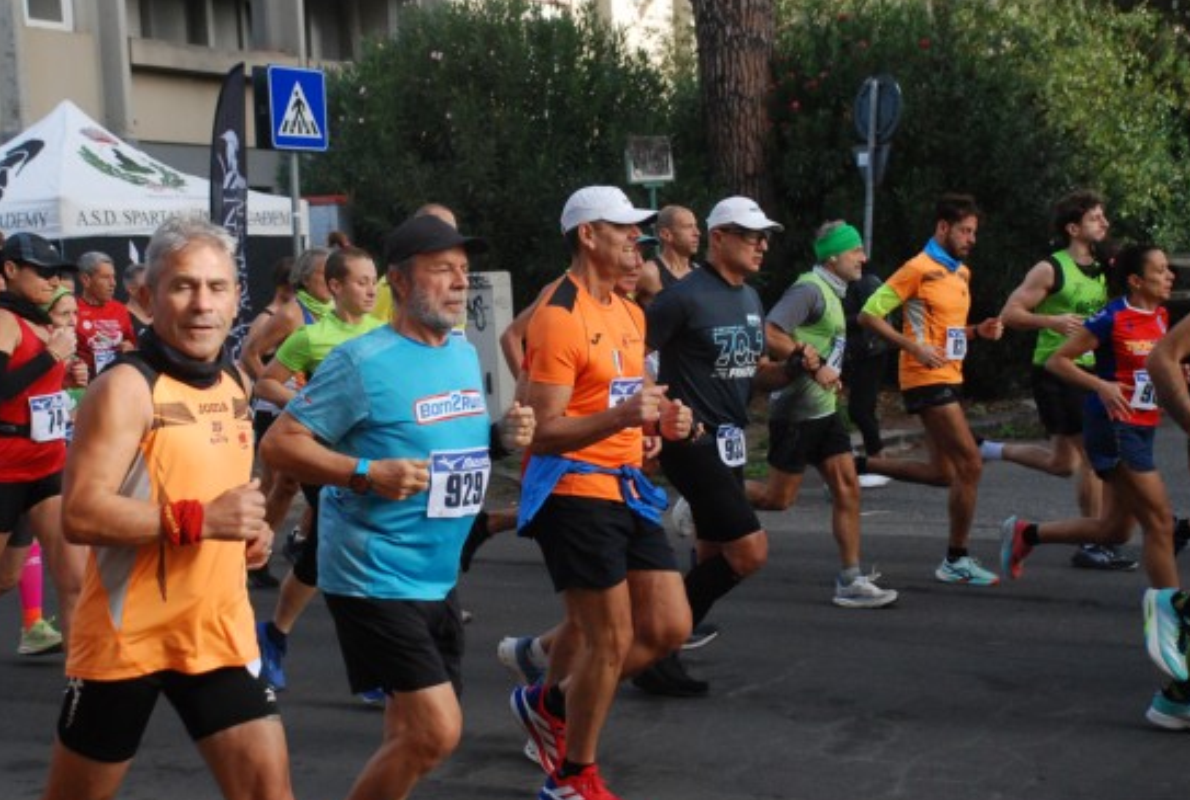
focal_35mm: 63
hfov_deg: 31.8
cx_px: 548
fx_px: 2088
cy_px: 398
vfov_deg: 21.7
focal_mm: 38
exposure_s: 1/1250
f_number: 4.5
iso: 1000
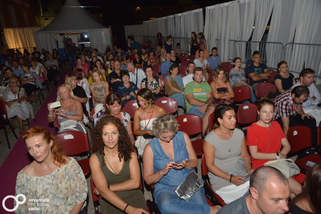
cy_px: 107
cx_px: 160
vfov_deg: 53.2
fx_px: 214
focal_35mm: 24
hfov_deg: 73.7
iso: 2000
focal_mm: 24
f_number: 6.3
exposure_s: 1/100
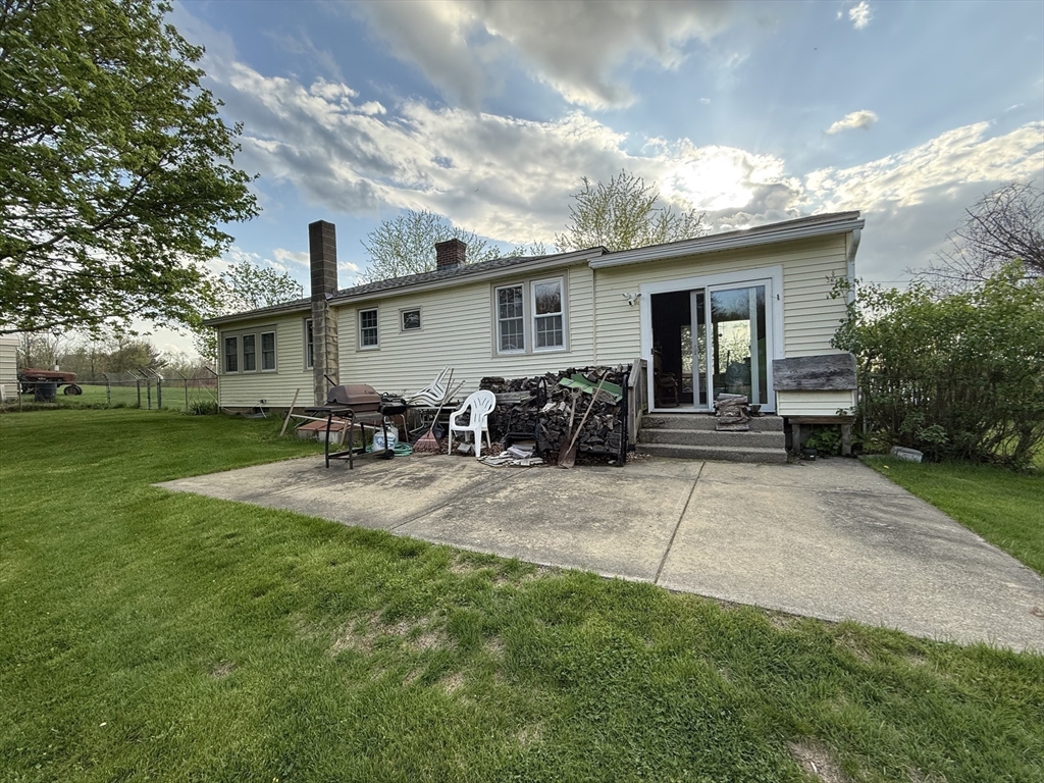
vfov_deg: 85.7
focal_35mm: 14
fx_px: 422
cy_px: 392
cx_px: 522
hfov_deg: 102.1
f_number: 2.2
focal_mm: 2.22
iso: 64
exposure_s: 1/510
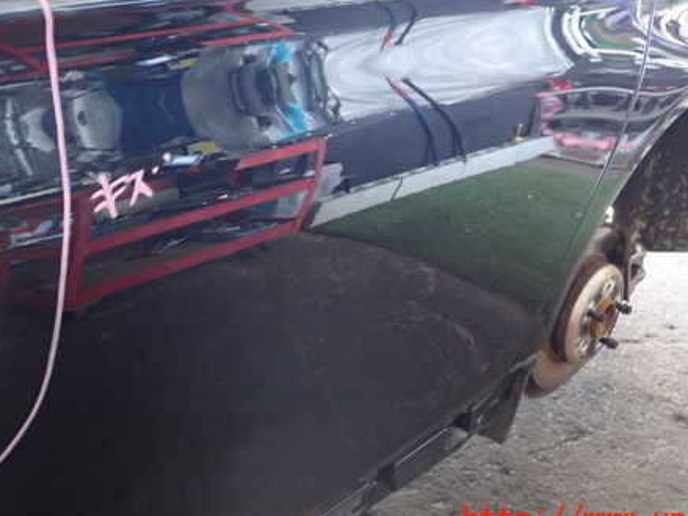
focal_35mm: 41
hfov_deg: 45.8
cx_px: 346
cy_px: 188
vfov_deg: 34.9
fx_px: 815
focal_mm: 5.4
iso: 320
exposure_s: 1/30
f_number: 2.3
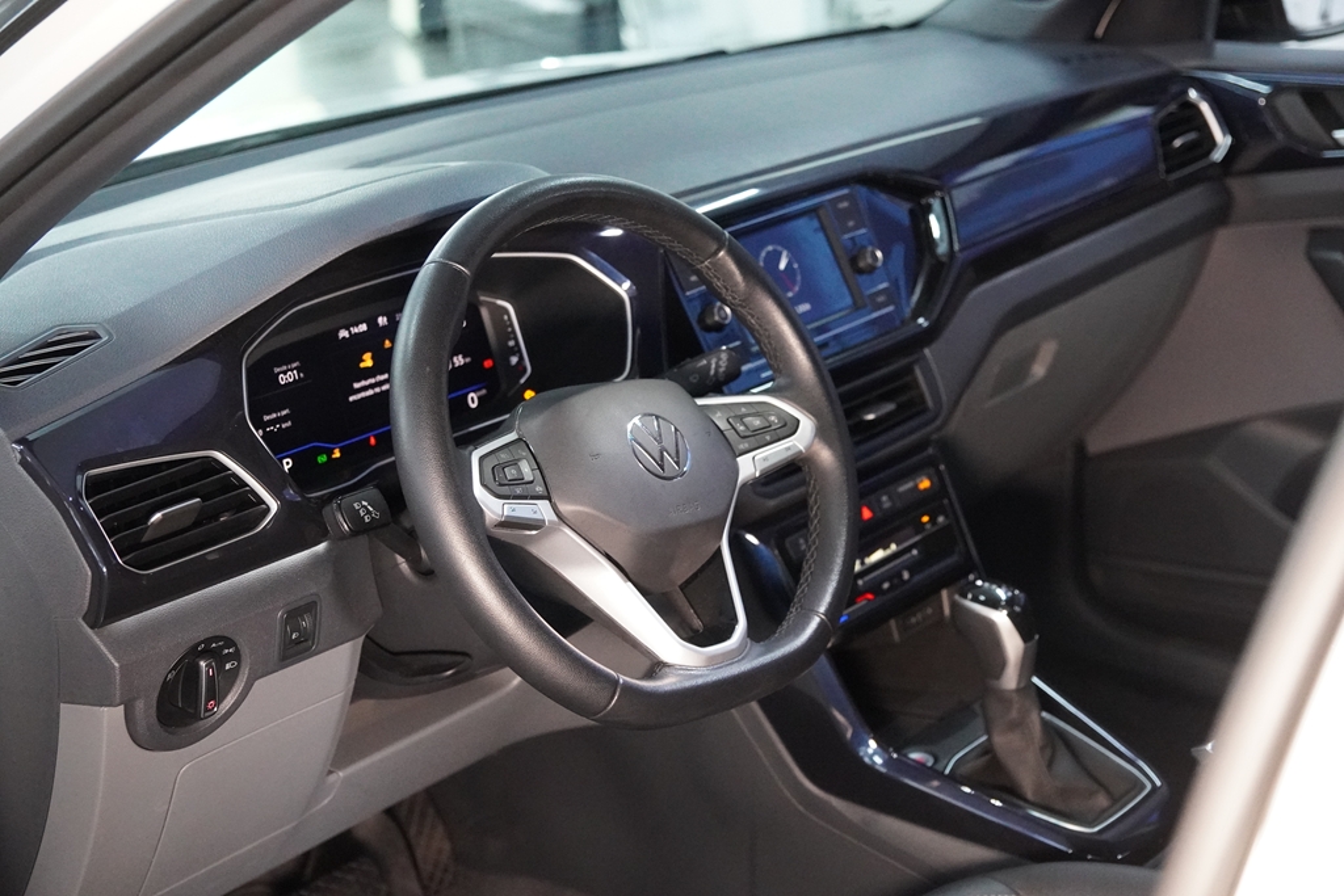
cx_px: 672
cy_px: 448
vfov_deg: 23.8
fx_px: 2128
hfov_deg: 35.0
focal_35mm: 57
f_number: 2.8
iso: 6400
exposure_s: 1/160
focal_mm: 38
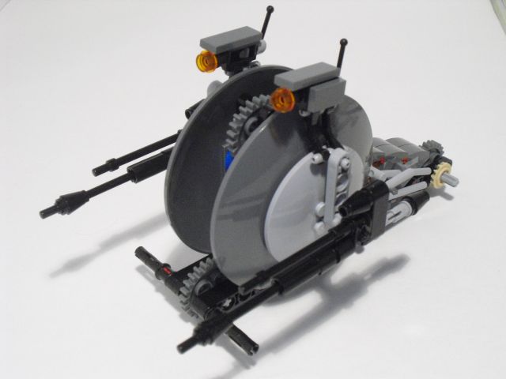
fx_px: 775
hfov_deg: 36.2
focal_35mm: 53
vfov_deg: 27.5
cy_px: 190
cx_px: 253
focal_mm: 9.4
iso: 800
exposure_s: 1/60
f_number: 3.8
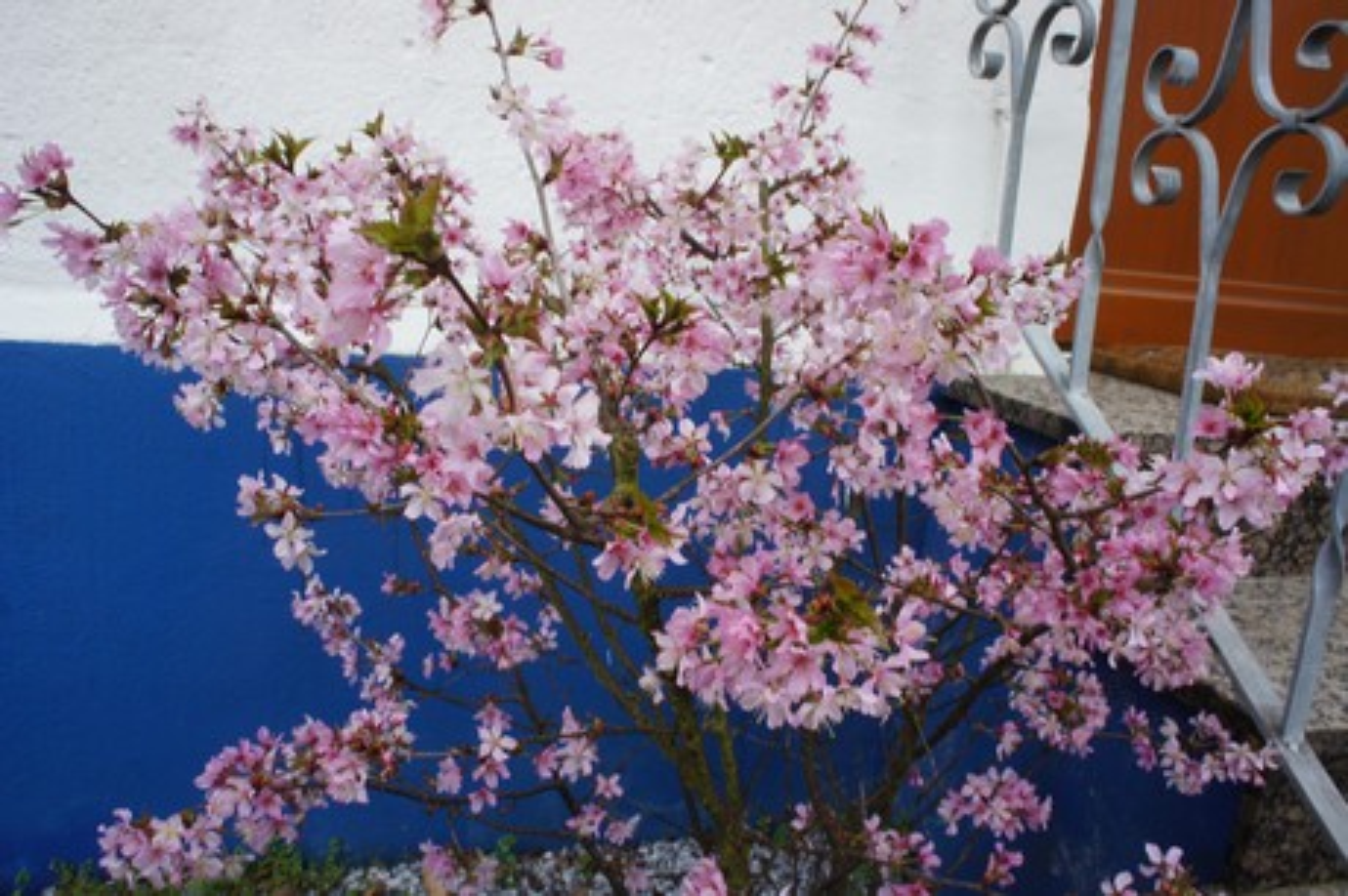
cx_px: 674
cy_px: 448
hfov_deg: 67.4
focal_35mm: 27
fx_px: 1010
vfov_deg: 47.9
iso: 400
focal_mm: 18
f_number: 11
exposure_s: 1/100
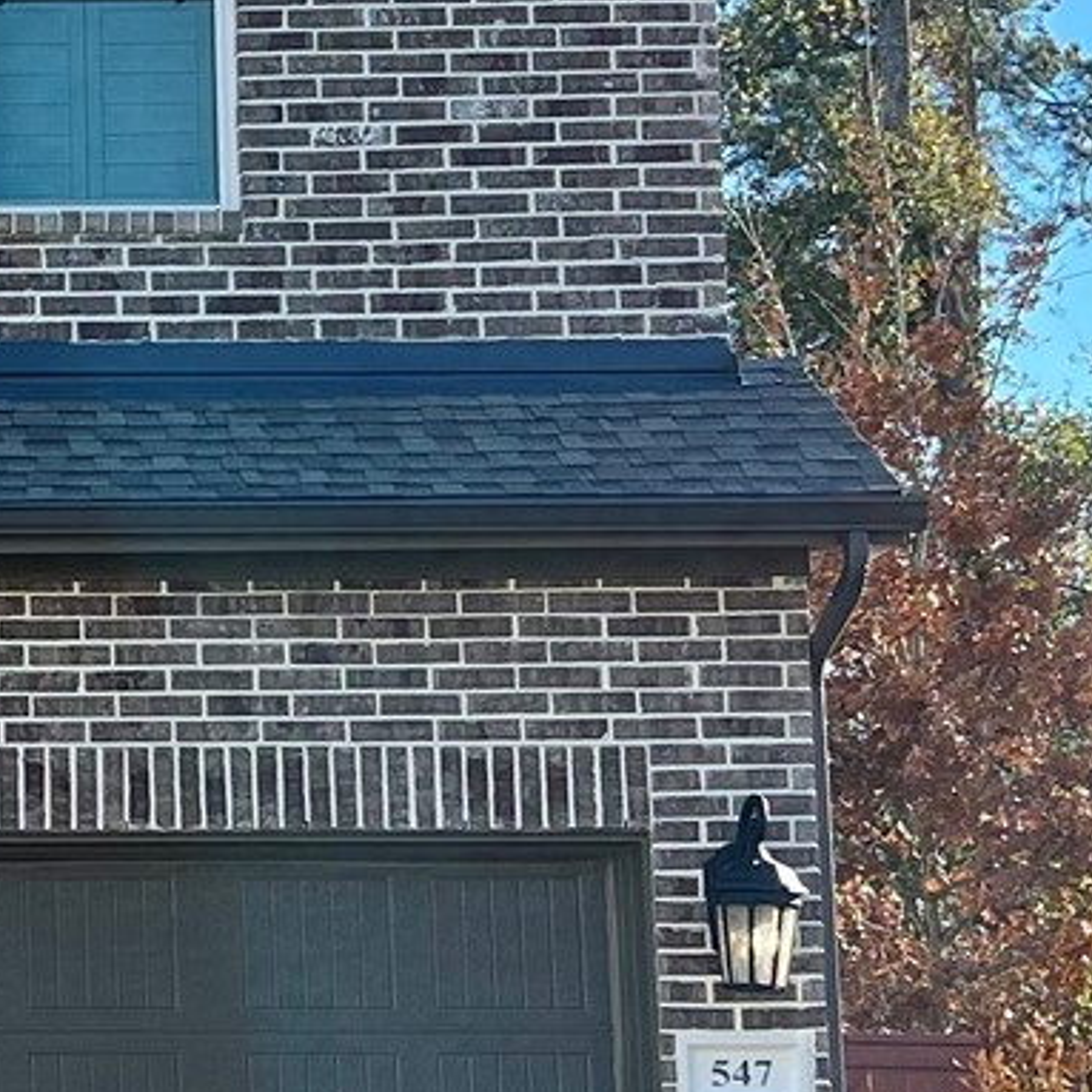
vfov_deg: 14.2
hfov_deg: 13.5
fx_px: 4390
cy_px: 470
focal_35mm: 123
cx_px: -453
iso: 50
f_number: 1.5
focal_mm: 5.7
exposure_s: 1/1669
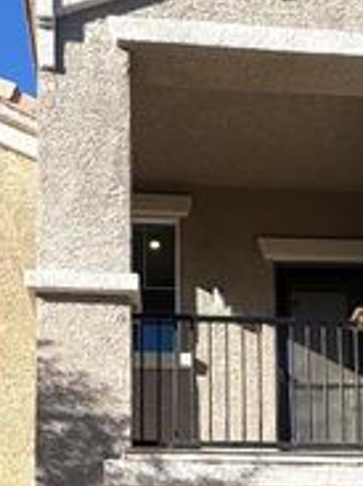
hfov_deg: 28.5
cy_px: 631
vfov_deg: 30.0
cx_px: 215
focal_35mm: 51
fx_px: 714
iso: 40
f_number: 2.2
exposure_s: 1/734
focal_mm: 2.22
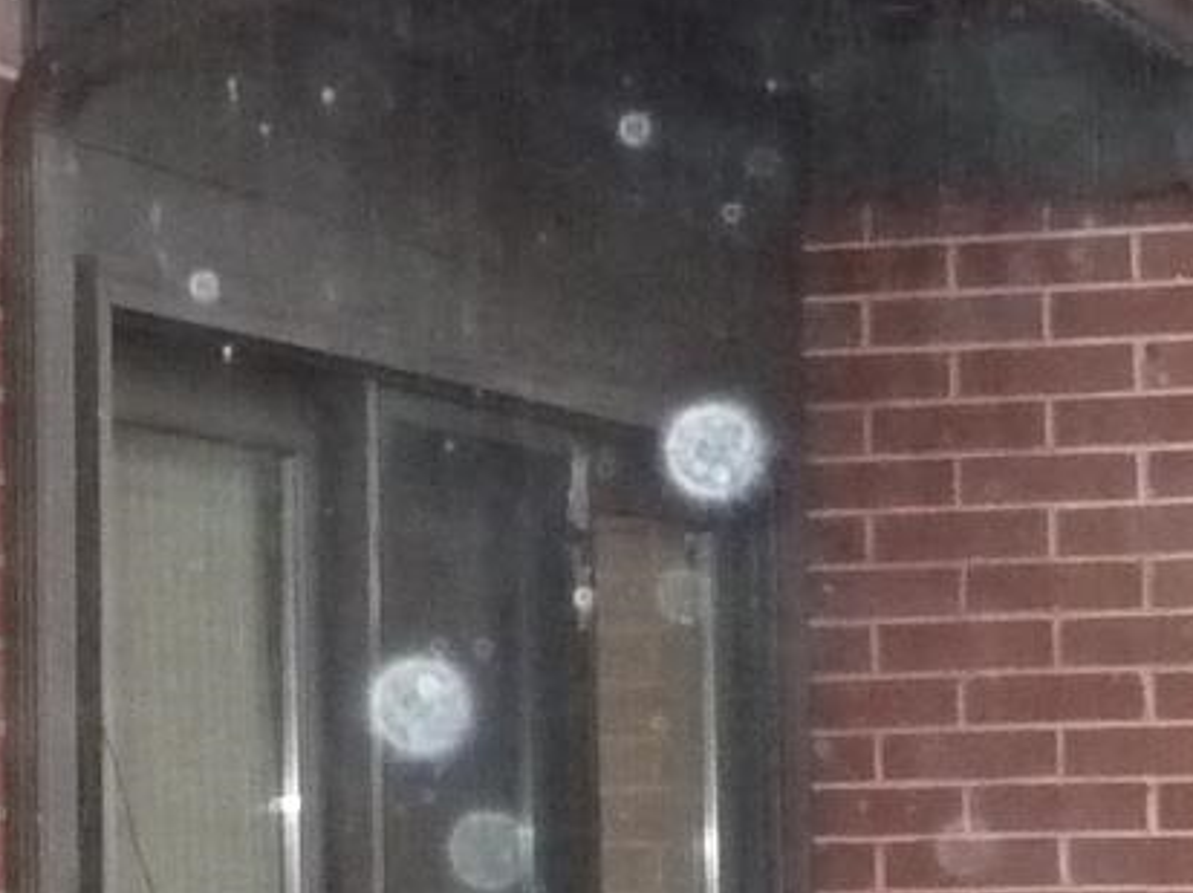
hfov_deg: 14.2
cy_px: 486
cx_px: 523
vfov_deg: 10.7
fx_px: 4786
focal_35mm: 139
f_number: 3.3
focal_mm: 4.7
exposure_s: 1/30
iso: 640
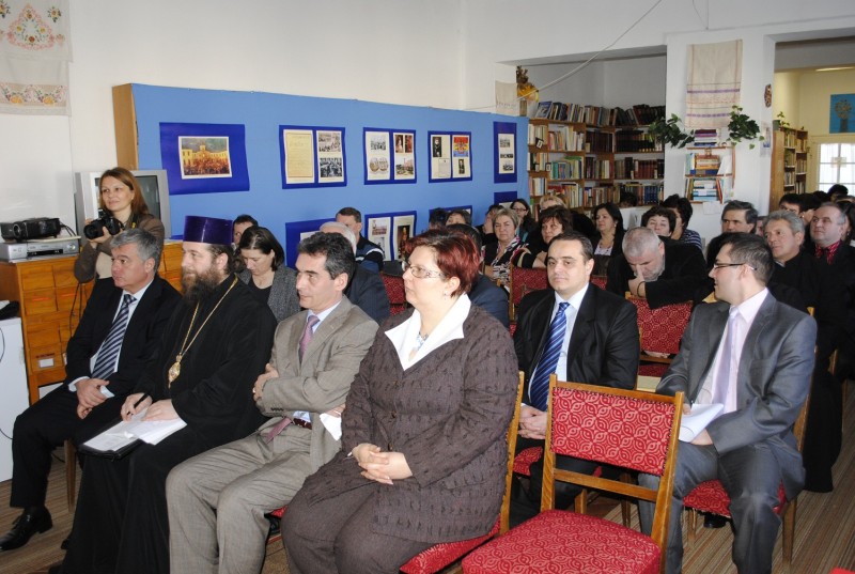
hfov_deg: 57.1
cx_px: 428
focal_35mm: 33
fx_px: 785
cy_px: 287
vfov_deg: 40.1
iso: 400
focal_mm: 22
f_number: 4
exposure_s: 1/60
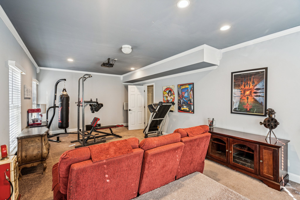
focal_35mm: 16
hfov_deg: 96.7
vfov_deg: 73.7
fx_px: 133
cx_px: 150
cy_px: 100
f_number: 6.3
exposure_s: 1/13
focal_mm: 16
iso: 400
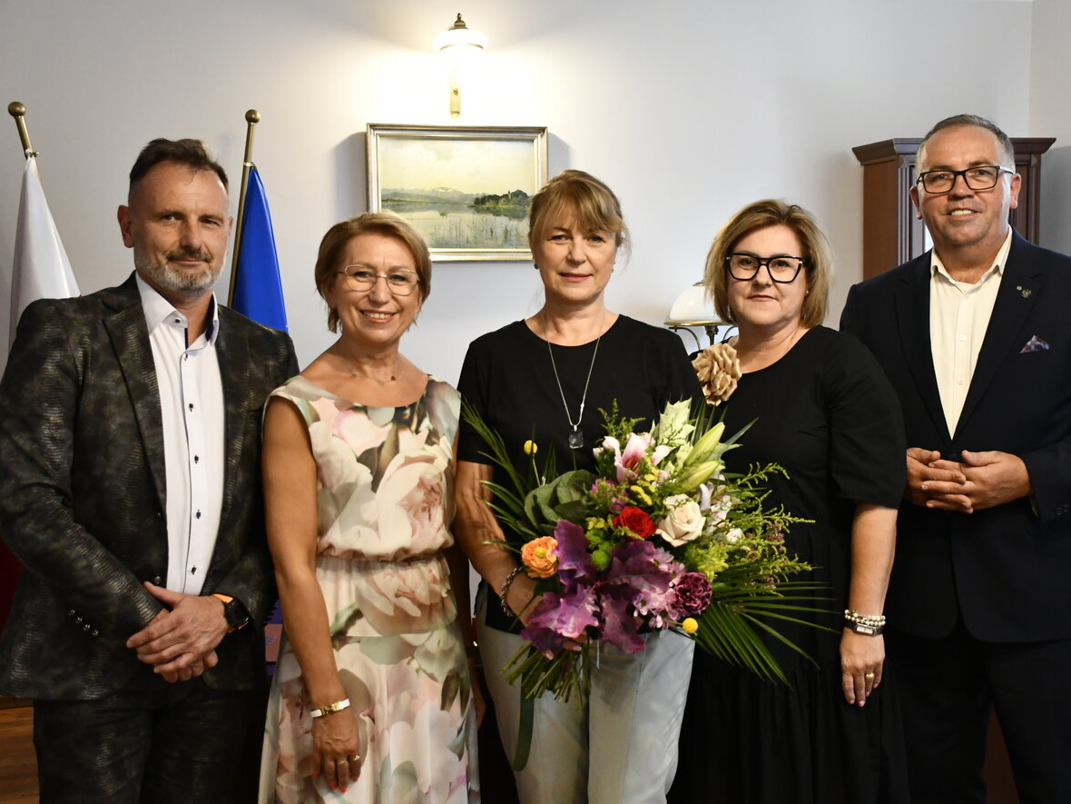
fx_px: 1361
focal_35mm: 44
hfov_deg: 42.9
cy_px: 407
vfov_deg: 32.9
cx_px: 599
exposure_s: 1/125
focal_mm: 27
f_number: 4
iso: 2800
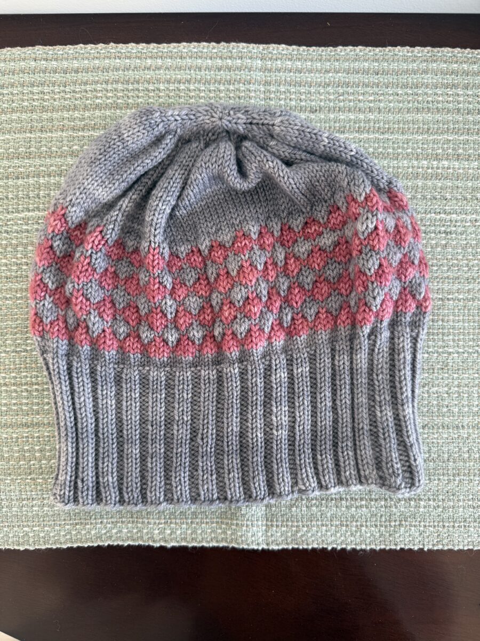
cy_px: 320
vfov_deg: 71.6
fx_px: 444
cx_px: 240
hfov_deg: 56.8
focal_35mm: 24
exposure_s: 1/121
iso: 80
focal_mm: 6.76
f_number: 1.78
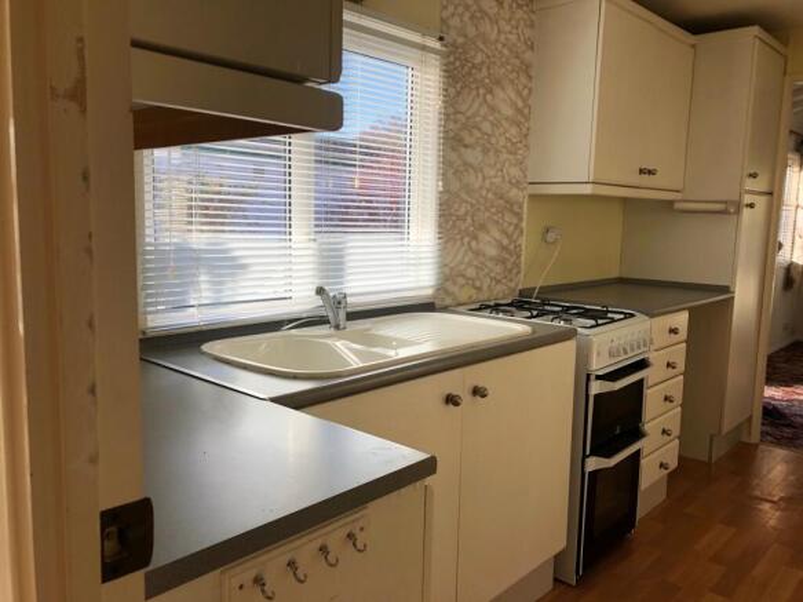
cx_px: 402
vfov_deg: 49.7
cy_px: 301
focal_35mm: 28
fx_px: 649
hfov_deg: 63.5
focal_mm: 3.99
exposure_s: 1/257
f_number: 1.8
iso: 20
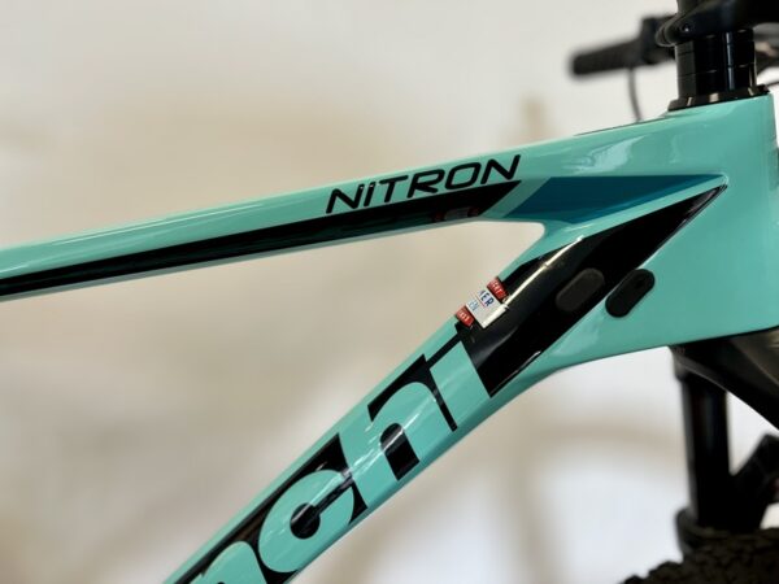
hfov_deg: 67.3
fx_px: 585
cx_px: 390
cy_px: 292
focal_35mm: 26
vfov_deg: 53.1
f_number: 1.6
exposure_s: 1/100
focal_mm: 5.1
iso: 100
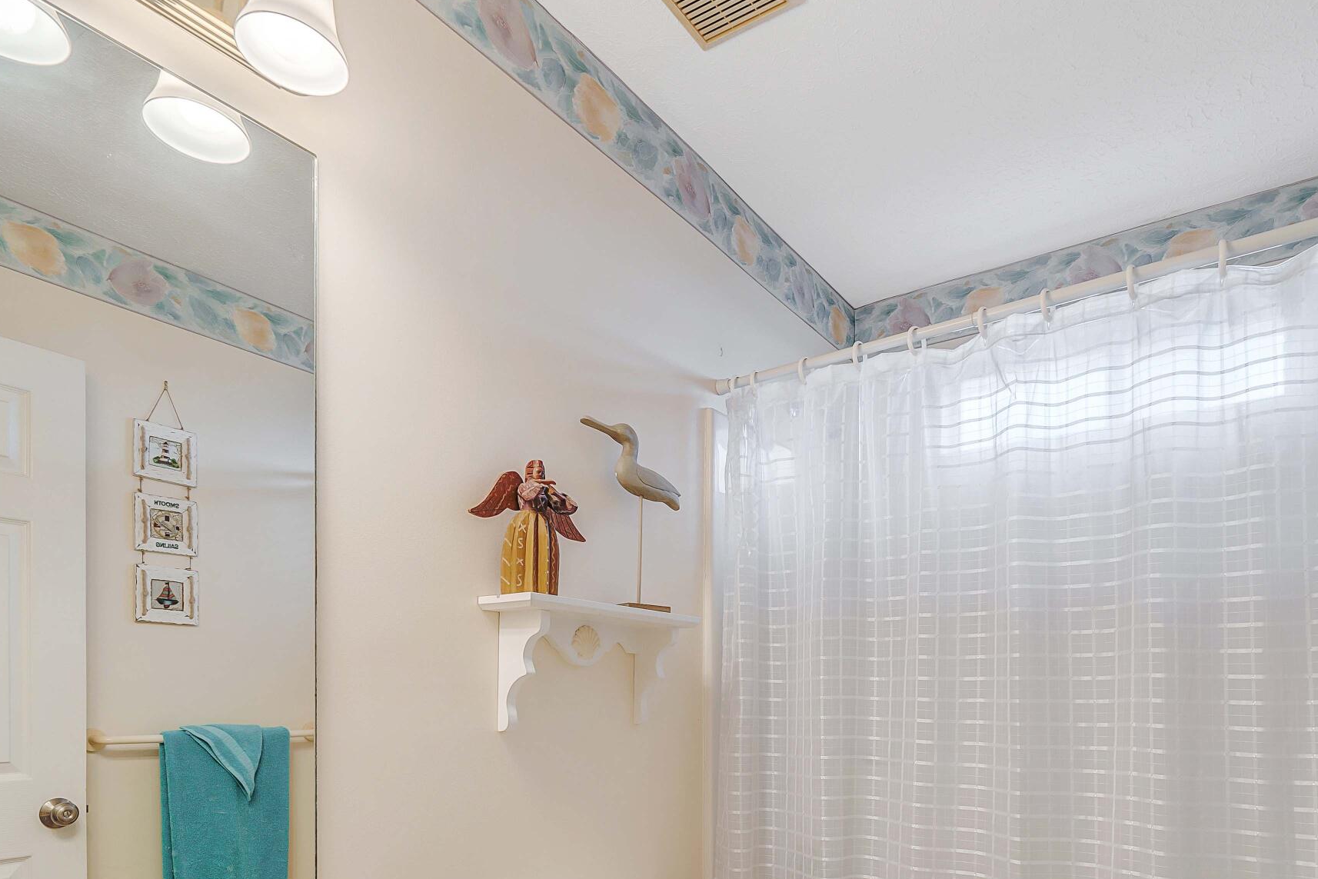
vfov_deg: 55.4
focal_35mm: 21
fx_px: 769
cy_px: 699
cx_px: 762
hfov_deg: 80.6
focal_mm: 12
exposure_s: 1/20
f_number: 5.6
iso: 100
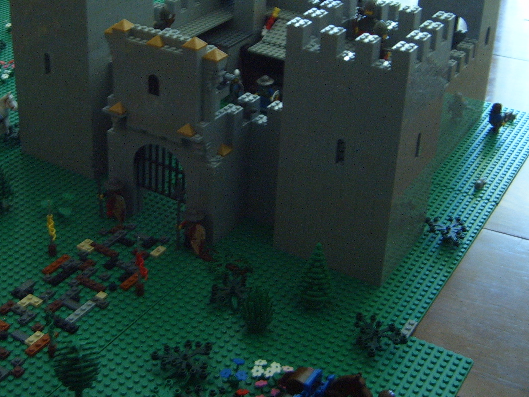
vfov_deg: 27.3
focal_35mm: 53
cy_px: 113
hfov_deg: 35.9
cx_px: 188
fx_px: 810
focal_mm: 6.2
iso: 141
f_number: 2.9
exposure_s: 1/4
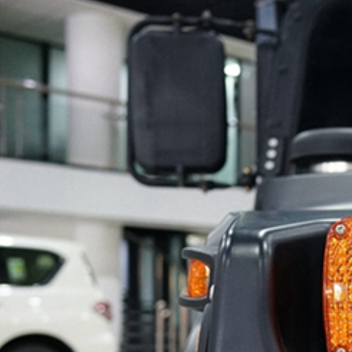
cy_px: 320
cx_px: 402
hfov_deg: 20.7
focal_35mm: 79
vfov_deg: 21.4
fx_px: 909
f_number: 4
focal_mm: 24
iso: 1000
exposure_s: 1/60
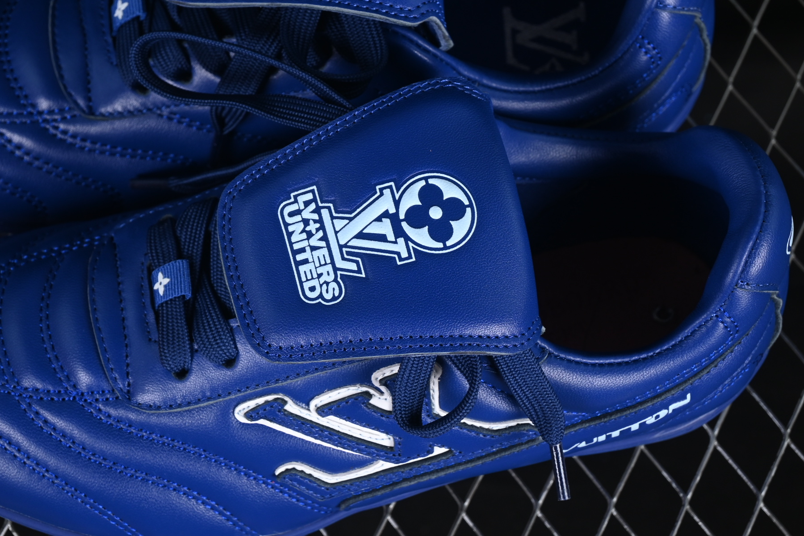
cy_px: 197
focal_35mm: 116
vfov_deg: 11.8
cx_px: 306
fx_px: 2590
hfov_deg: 17.6
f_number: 6.3
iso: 160
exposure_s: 1/50
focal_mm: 50
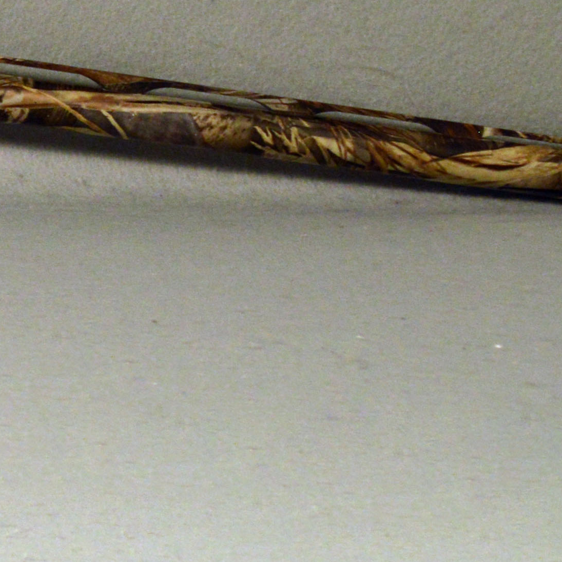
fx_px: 3086
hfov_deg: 9.4
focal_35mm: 168
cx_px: -759
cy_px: -29
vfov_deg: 10.3
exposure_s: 1/125
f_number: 5.6
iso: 400
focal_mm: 24
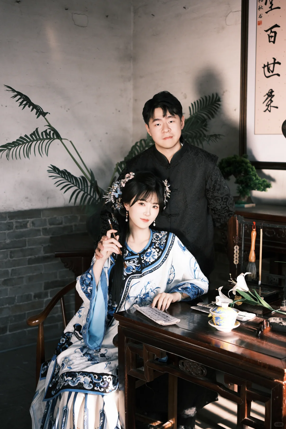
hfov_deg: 27.0
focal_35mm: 50
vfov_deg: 39.6
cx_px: 143
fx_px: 596
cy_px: 214
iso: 125
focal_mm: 33
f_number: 2
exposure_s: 1/250
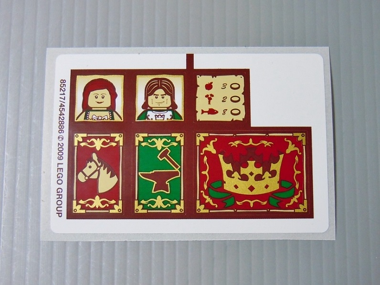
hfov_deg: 32.7
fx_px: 647
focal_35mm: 59
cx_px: 190
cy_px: 142
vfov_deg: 24.8
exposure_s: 1/20
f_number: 4
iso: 200
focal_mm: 10.6
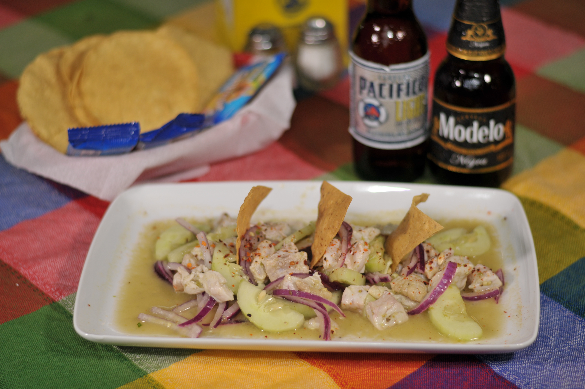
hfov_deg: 27.0
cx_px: 292
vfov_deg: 18.1
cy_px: 194
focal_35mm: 75
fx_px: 1217
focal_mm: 50
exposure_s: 1/100
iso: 200
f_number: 2
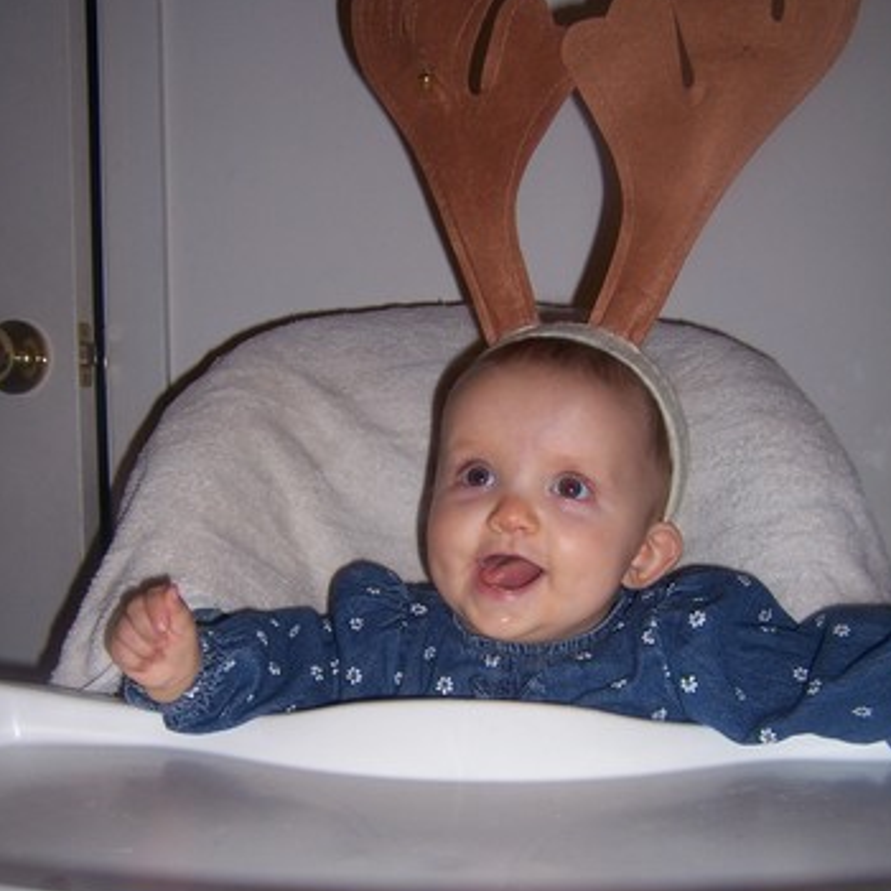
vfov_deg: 41.8
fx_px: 1165
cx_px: 448
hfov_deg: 41.9
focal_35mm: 40
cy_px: 512
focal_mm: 5.5
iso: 80
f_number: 2.8
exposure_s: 1/60
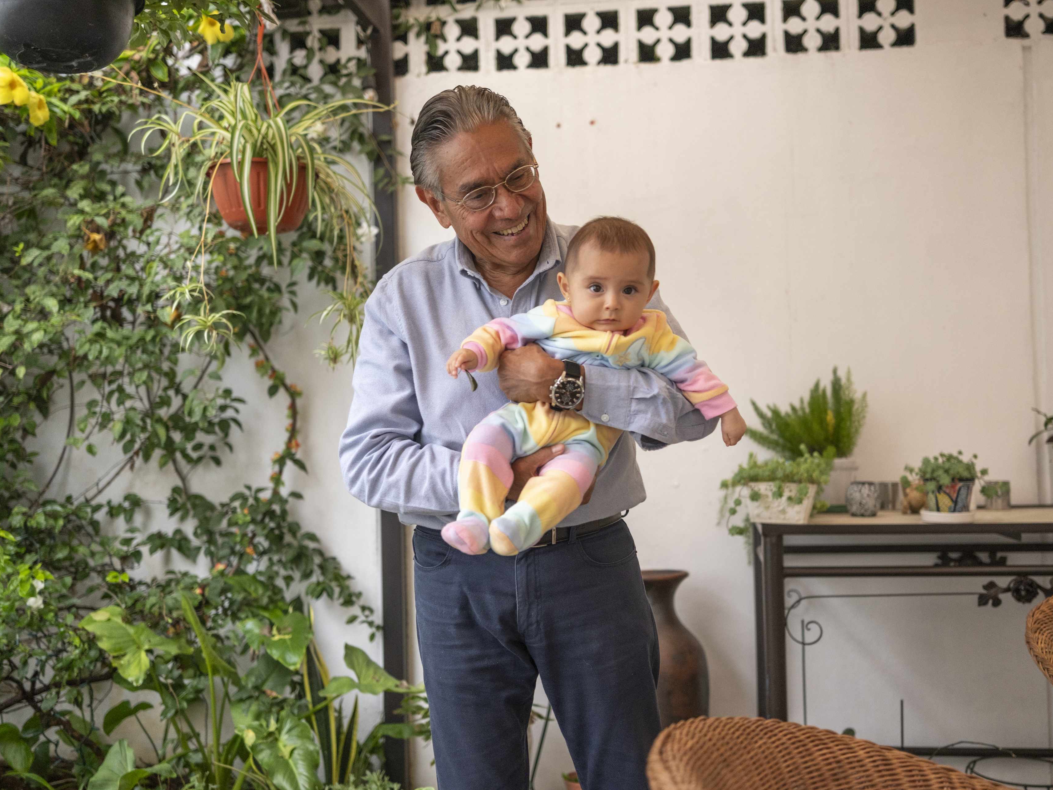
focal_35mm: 38
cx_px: 563
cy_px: 396
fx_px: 1156
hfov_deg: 48.9
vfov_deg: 37.7
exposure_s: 1/500
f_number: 1.4
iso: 400
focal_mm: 23
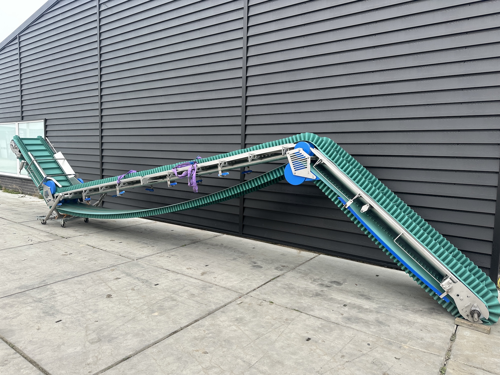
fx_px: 347
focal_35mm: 24
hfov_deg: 71.6
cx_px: 250
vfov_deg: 56.8
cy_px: 188
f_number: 1.78
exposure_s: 1/209
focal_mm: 6.86
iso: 64
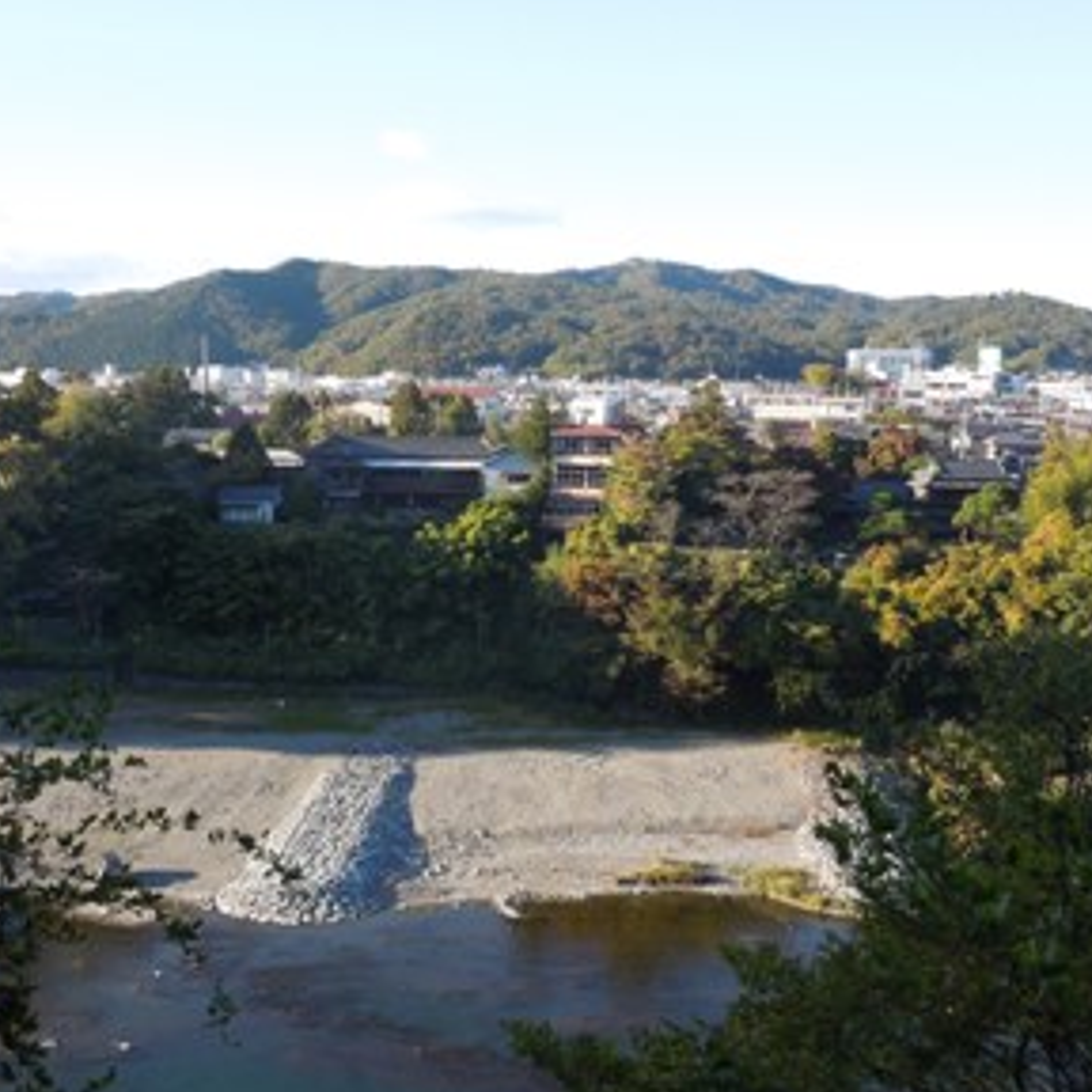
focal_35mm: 43
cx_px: 466
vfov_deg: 39.2
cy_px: 538
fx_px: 1535
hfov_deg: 39.1
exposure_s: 1/320
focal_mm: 4.5
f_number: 3.3
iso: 100
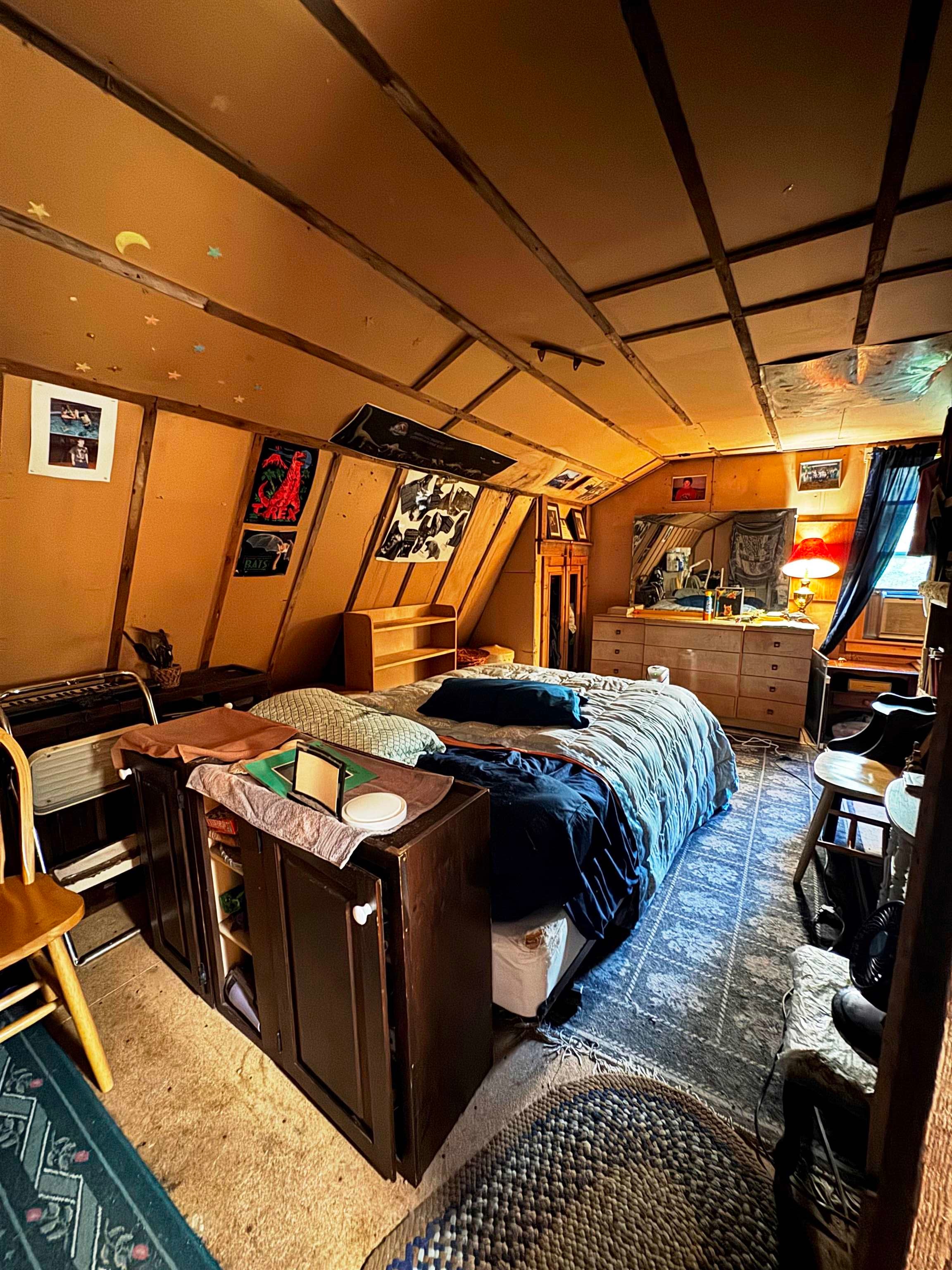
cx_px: 476
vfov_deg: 102.1
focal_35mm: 14
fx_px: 513
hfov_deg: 85.7
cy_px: 635
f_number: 2.2
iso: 1000
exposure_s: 1/9
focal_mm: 2.22
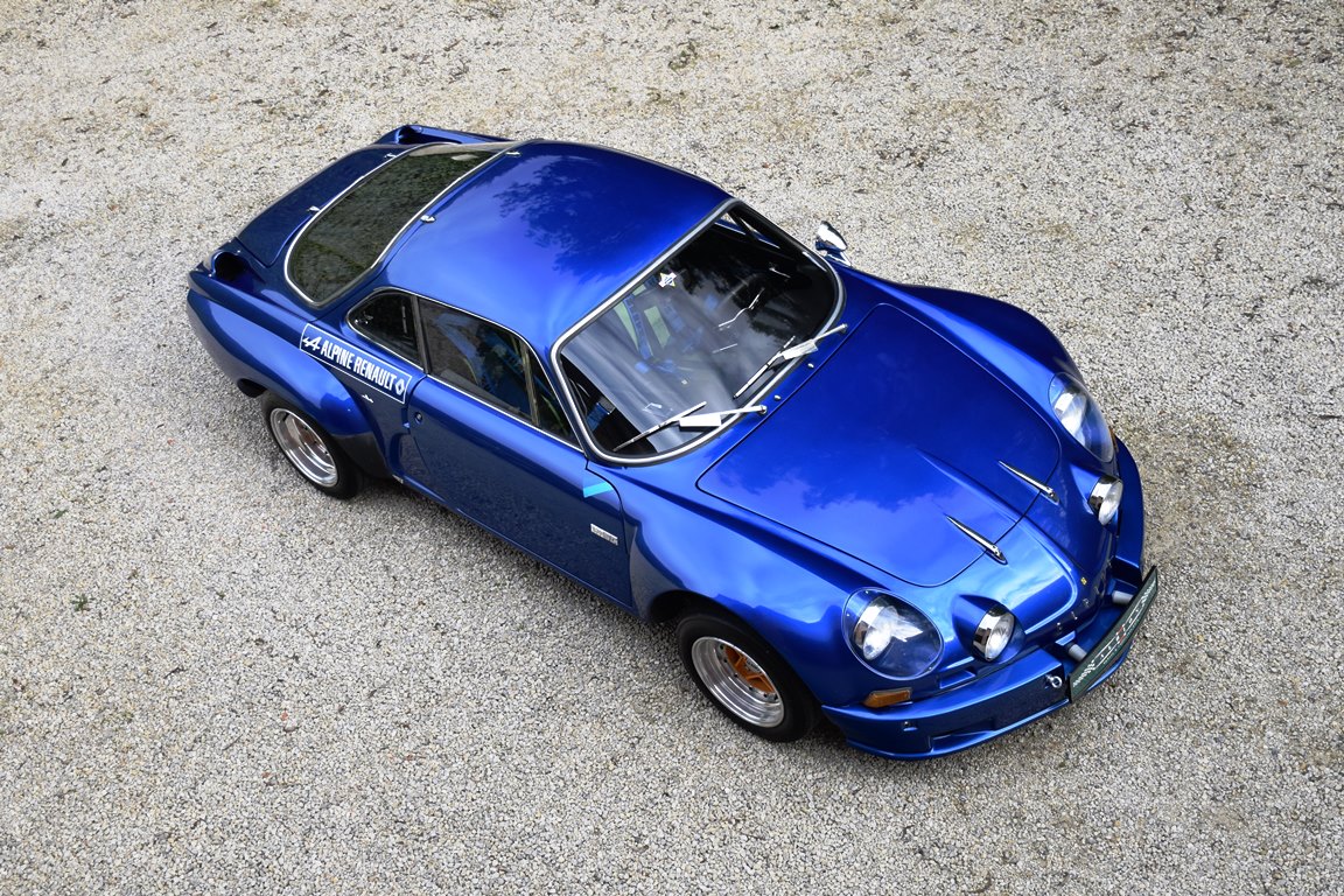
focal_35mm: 39
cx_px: 672
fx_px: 1456
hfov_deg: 49.6
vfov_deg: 34.2
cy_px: 448
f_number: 4.5
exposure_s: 1/250
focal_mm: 26
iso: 400
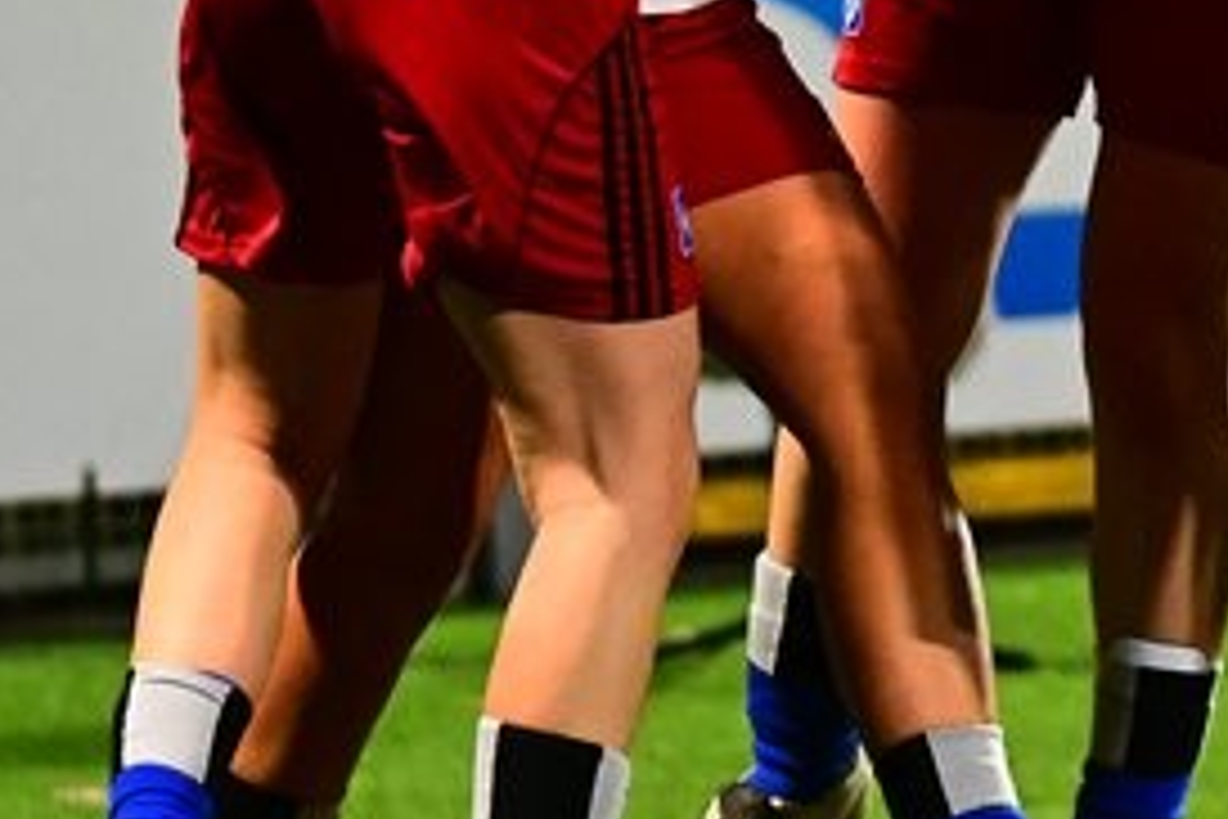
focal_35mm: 634
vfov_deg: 2.2
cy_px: -144
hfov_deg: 3.3
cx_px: 1167
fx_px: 21625
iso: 4000
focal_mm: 145
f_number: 2.8
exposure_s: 1/1250
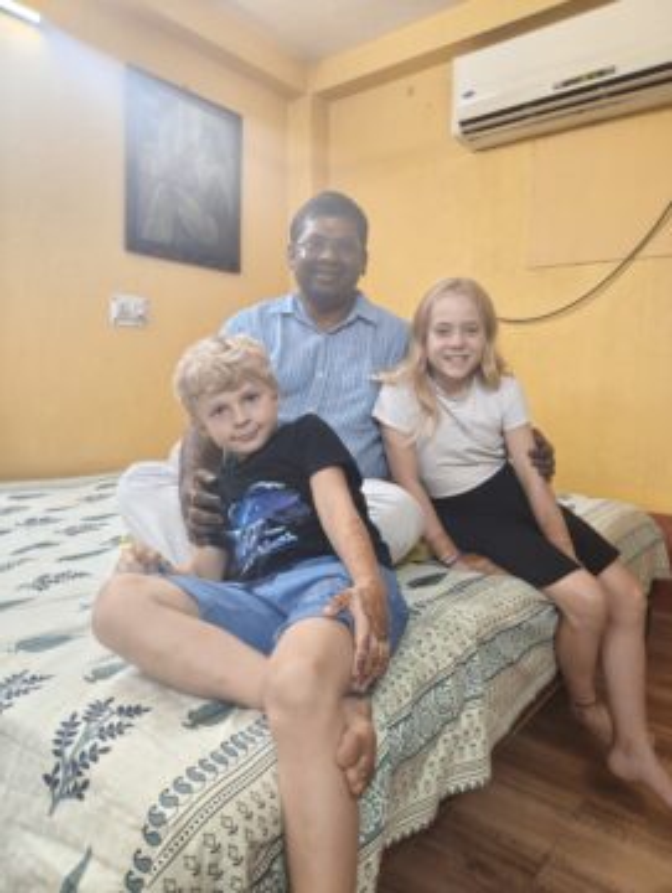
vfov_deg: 71.5
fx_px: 620
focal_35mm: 24
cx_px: 336
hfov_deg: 56.9
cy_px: 446
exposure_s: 1/33.3
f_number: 1.88
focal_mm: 5.56
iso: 402
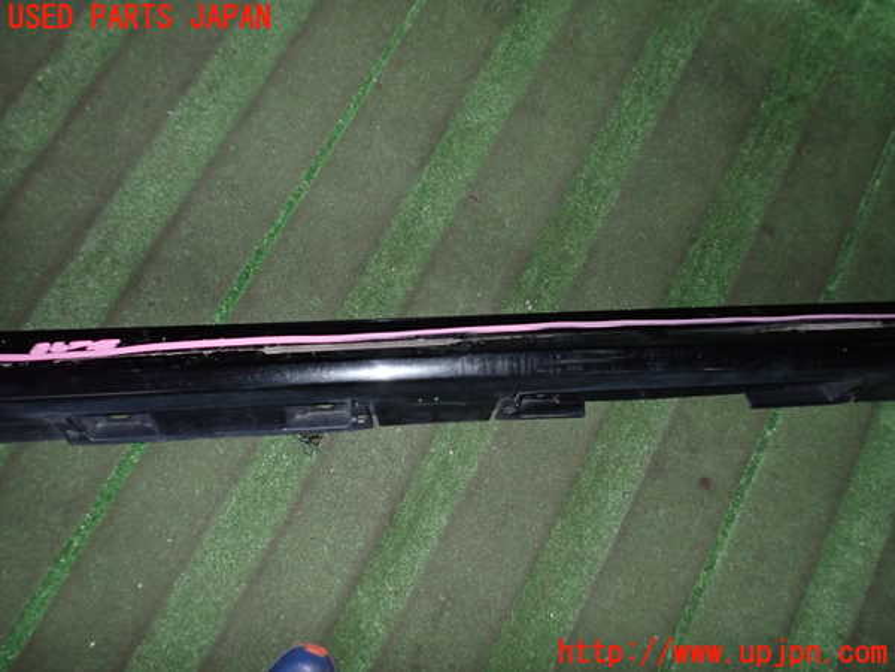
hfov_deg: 69.4
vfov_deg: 54.9
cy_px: 336
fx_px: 646
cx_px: 448
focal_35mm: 25
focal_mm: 4.5
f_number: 8
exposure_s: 1/100
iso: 800
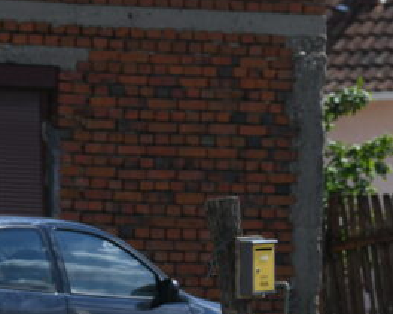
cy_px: 380
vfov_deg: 3.8
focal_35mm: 408
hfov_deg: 4.7
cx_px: -6
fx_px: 4744
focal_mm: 112
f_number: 4.5
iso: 400
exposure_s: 1/4000
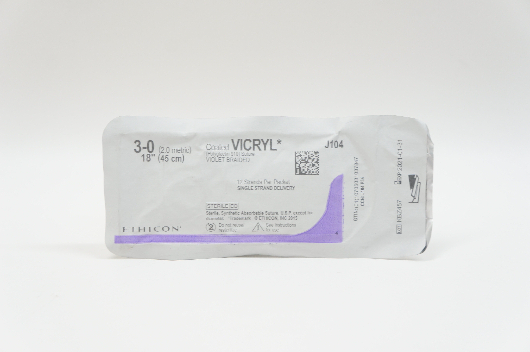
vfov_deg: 26.4
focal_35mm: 51
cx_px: 265
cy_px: 176
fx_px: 750
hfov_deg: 38.9
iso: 400
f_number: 6.3
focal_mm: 34
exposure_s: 1/50
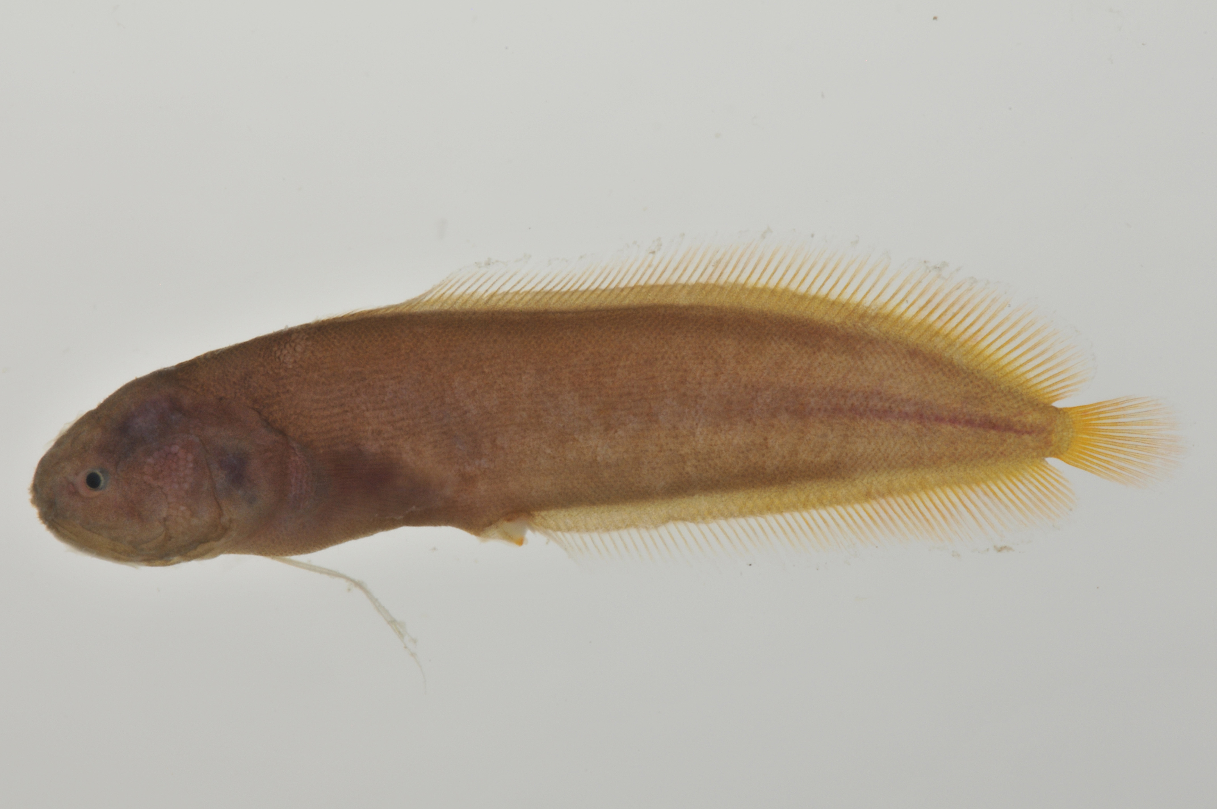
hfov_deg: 13.1
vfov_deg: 8.7
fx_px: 5318
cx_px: 608
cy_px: 404
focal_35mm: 158
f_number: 40
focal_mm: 105
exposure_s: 1/60
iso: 200
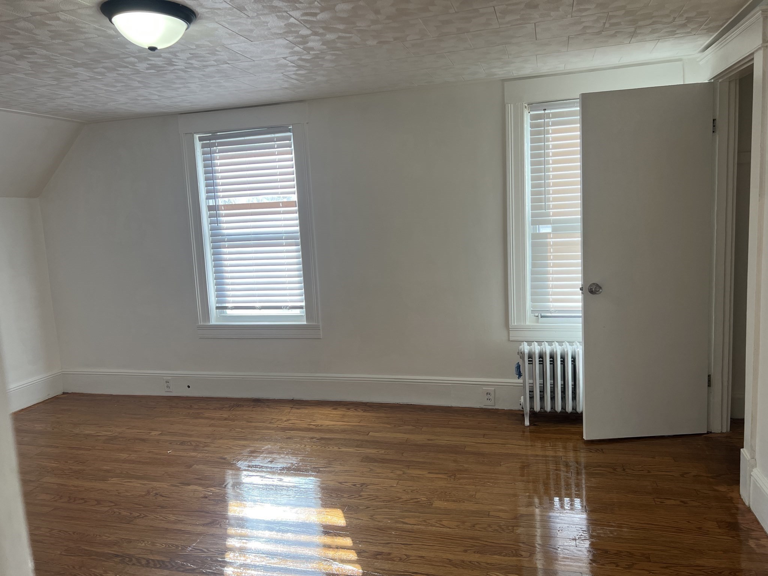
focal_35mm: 26
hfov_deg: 67.3
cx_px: 384
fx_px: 577
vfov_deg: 53.1
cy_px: 288
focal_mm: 5.7
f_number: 1.5
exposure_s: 1/244
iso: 50
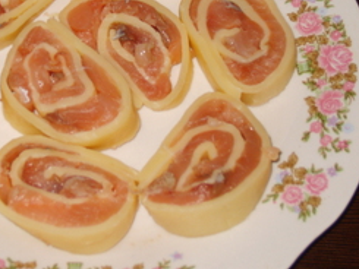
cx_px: 108
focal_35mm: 132
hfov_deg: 14.9
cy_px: 58
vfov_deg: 11.2
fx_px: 1370
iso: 100
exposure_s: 1/45
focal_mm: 15
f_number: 4.1
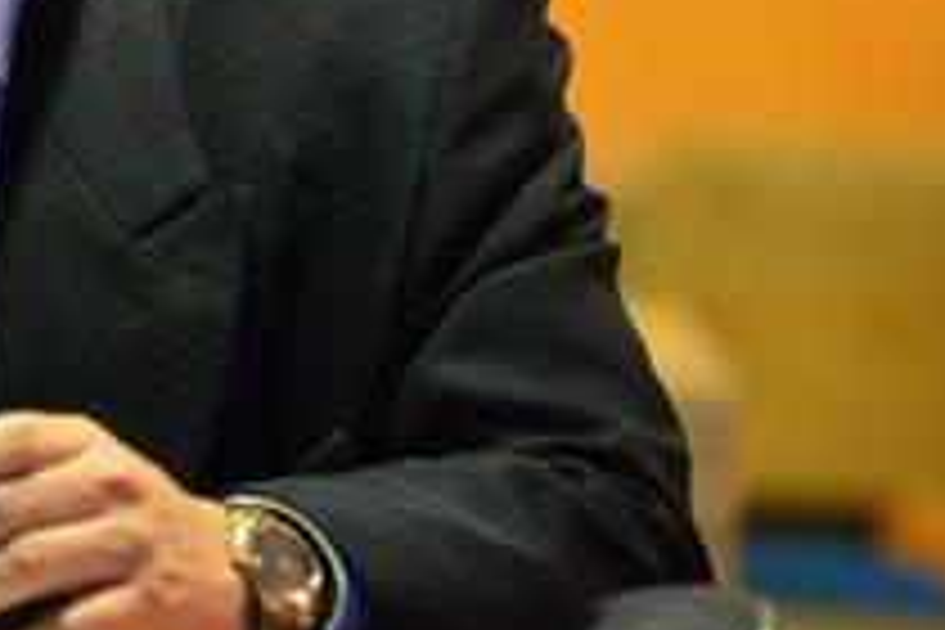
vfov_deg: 4.1
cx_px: 18
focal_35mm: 333
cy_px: -74
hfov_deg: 6.2
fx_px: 8741
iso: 4000
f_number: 2.8
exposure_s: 1/100
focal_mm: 140
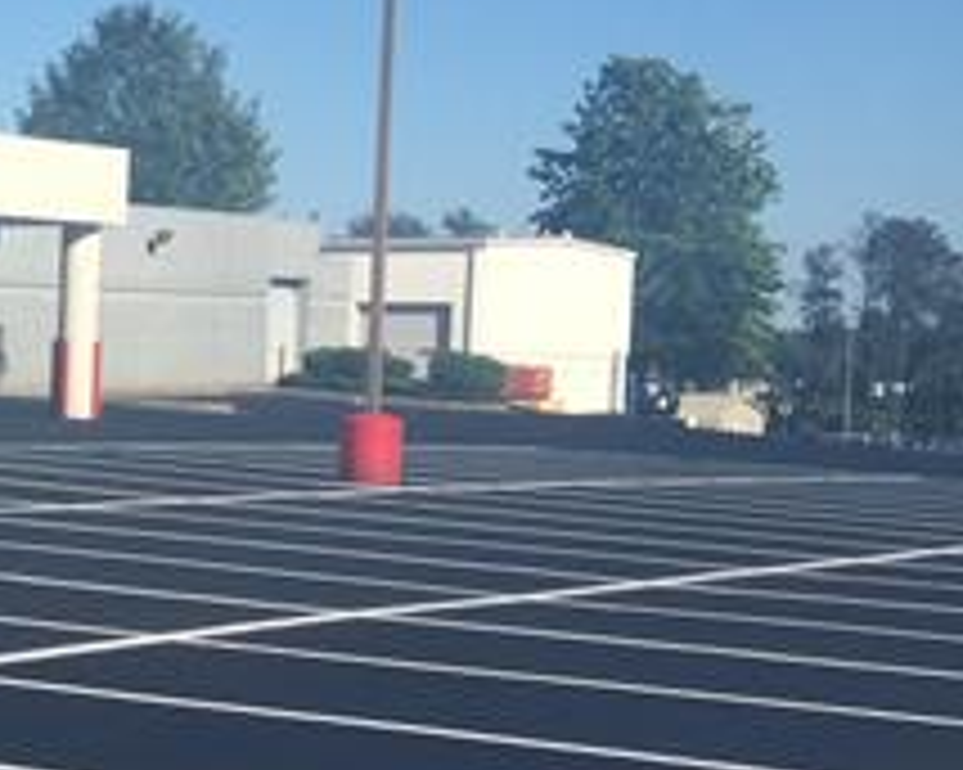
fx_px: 3020
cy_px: 612
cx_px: -760
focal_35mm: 106
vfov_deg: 14.4
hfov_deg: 15.6
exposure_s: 1/2083
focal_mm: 4.15
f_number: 2.2
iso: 32
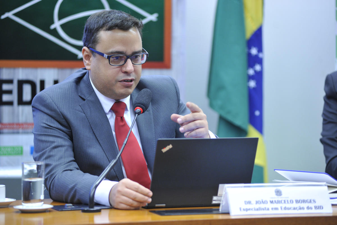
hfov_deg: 14.2
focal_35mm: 145
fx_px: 1357
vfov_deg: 9.5
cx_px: 168
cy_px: 112
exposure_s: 1/200
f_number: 3.5
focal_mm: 145
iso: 1600
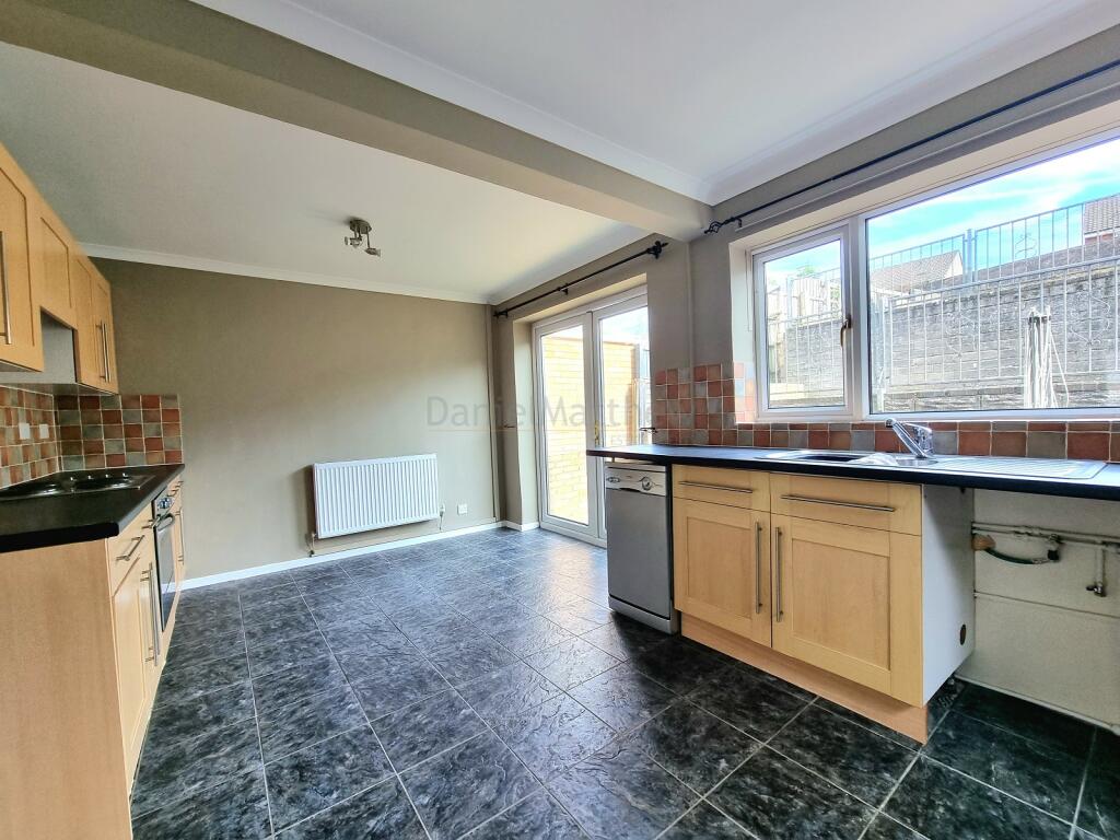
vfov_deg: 89.9
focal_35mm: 13
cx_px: 560
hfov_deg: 106.2
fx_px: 421
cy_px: 420
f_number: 2.2
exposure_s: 1/100
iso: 80
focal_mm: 2.2
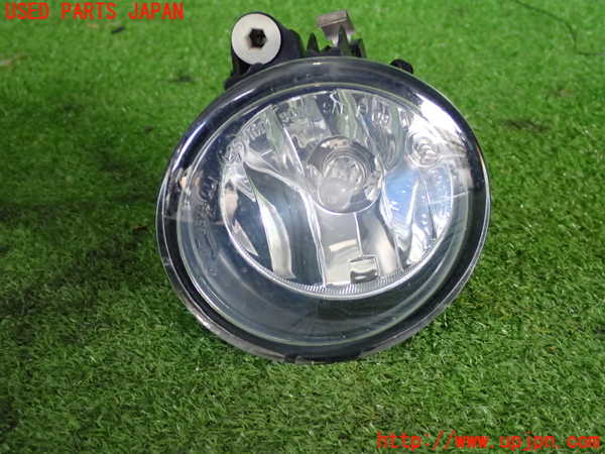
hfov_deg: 35.5
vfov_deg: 27.0
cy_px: 227
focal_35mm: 54
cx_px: 302
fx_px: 944
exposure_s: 1/50
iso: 400
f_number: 3.3
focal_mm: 9.65
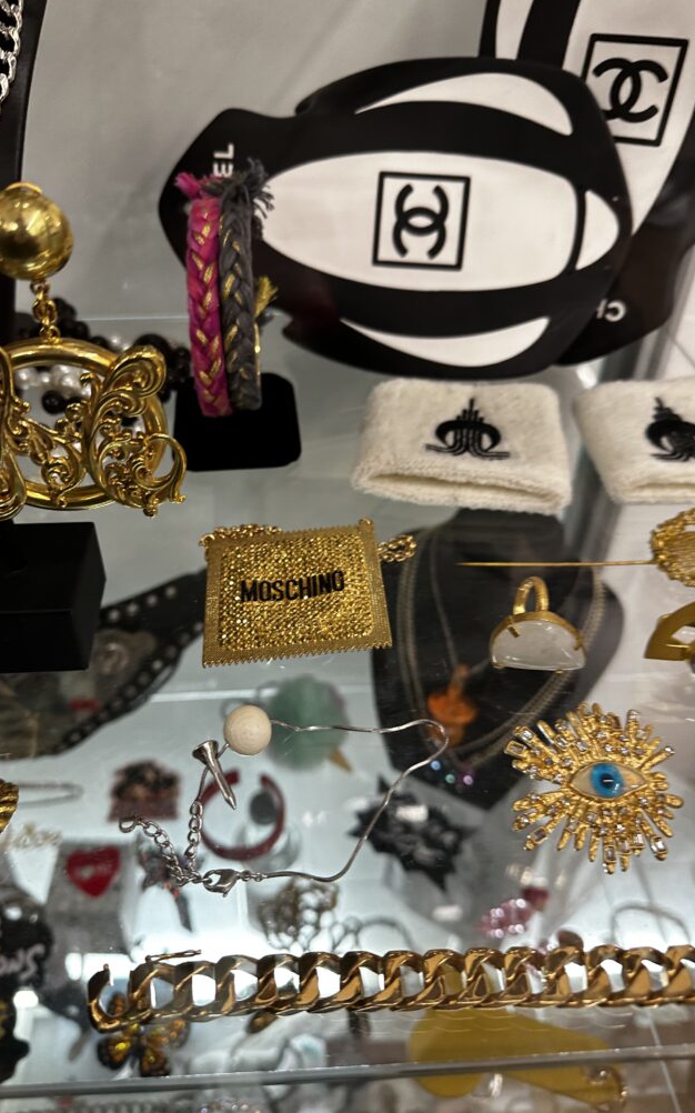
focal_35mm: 26
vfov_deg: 70.4
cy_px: 558
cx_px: 294
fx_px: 788
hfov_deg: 47.4
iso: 200
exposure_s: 1/50
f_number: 1.78
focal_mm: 6.86
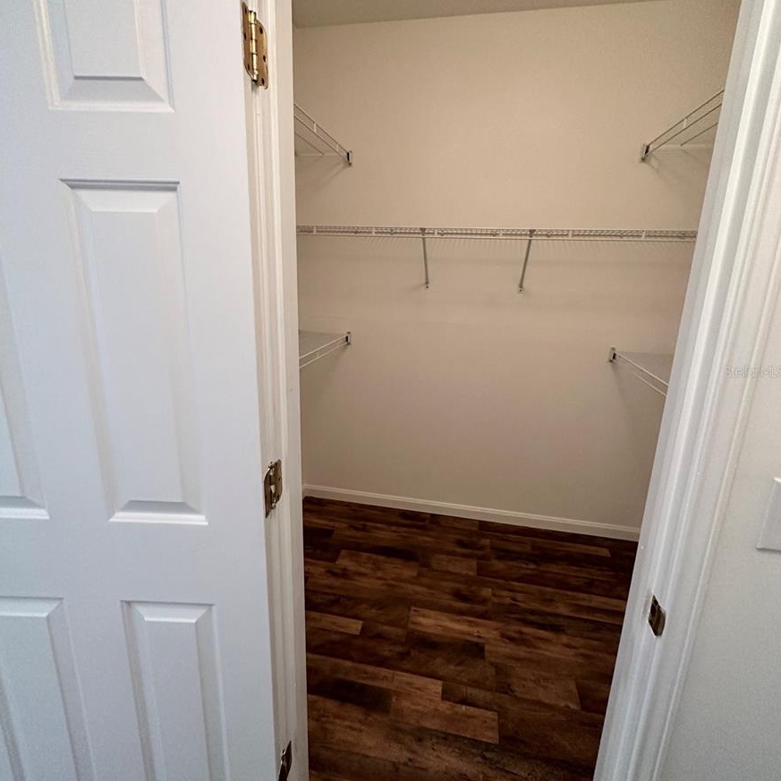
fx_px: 434
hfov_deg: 84.0
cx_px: 385
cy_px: 371
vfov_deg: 83.9
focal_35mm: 17
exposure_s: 1/60
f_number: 2.2
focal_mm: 2.22
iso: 400
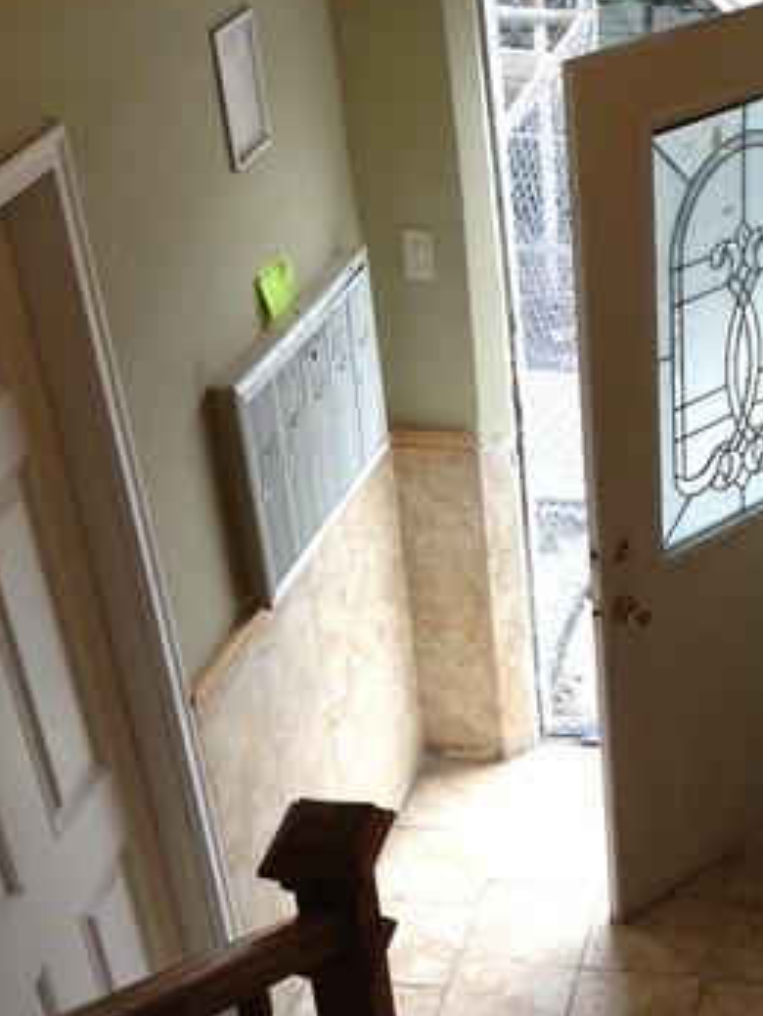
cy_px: 808
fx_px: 1791
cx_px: 651
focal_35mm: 61
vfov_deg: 30.9
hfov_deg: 23.6
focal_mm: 4.13
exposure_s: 1/120
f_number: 2.4
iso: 64
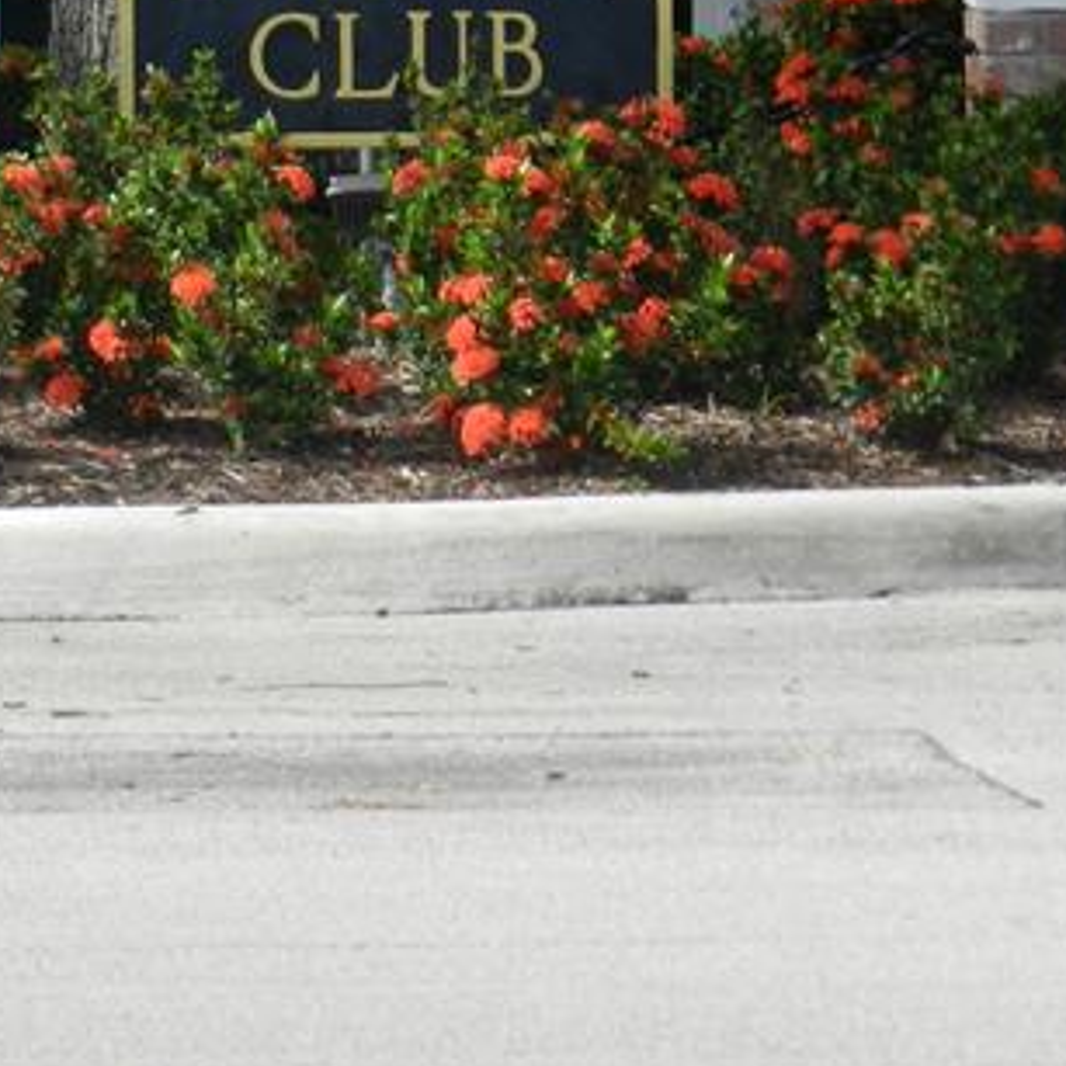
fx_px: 14145
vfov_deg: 4.3
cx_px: 559
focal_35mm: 406
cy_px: 45
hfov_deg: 4.3
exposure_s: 1/400
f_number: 5.4
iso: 160
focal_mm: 31.2
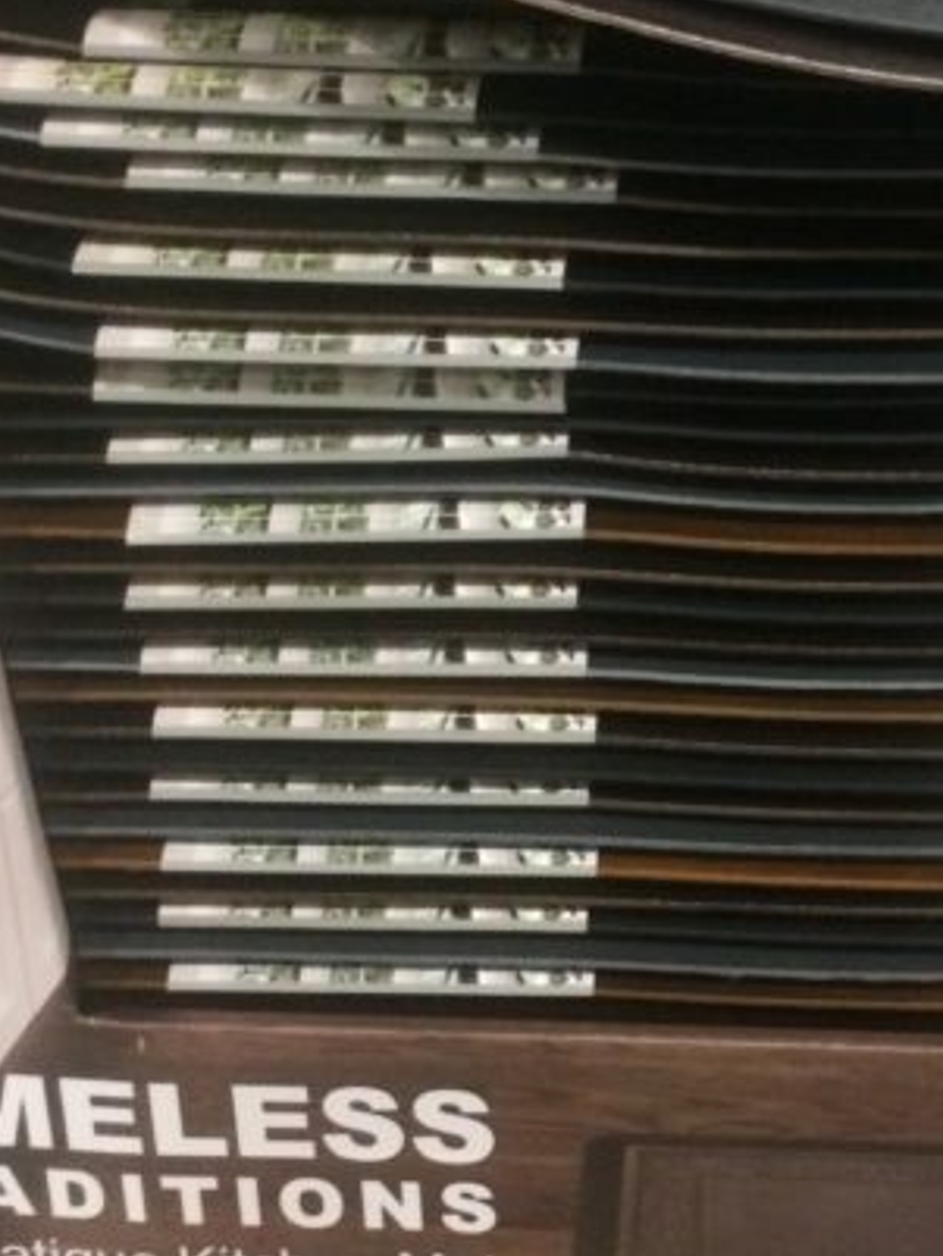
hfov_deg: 19.5
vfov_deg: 26.2
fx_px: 2686
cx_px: 871
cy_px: 429
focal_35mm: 74
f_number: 2.2
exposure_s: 1/33
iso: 200
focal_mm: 4.15
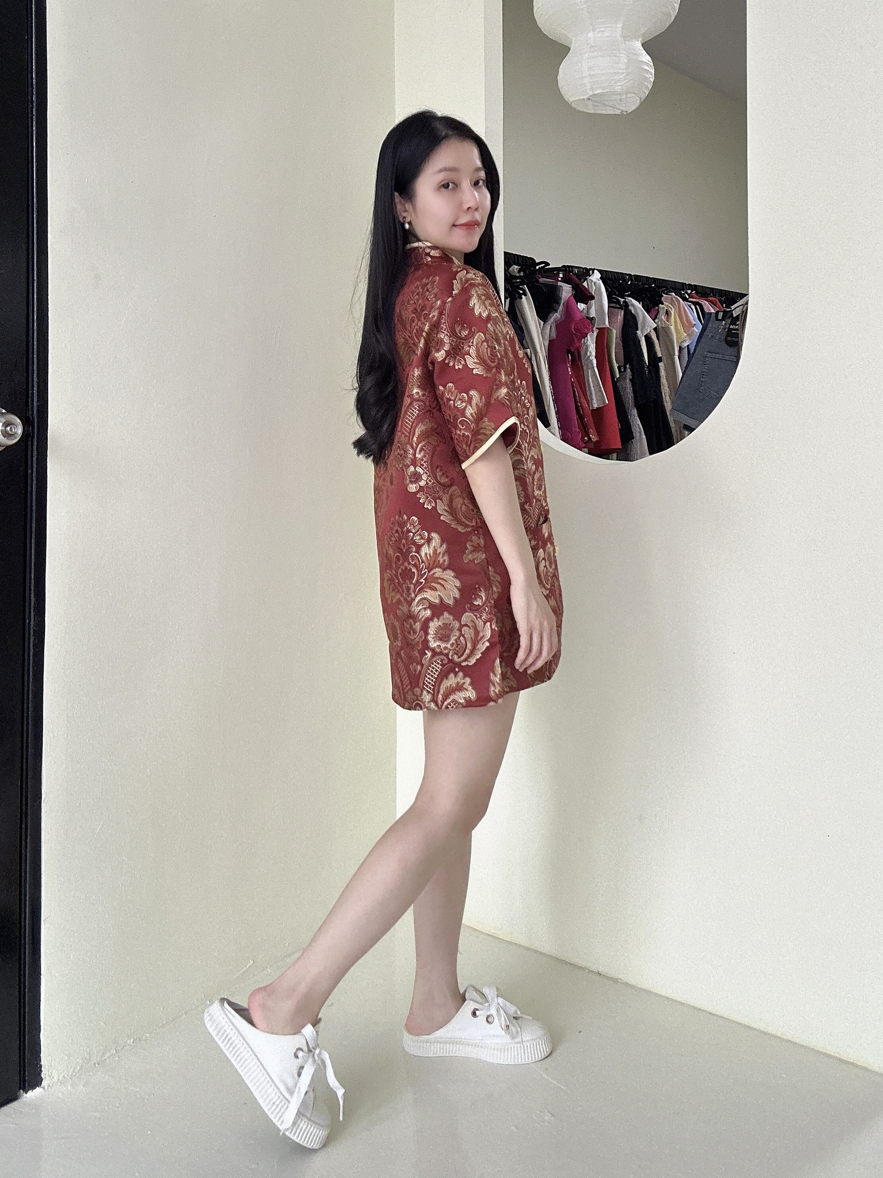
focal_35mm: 23
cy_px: 589
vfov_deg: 73.9
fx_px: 782
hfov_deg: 58.9
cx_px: 442
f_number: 1.9
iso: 125
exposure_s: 1/60
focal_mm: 2.69
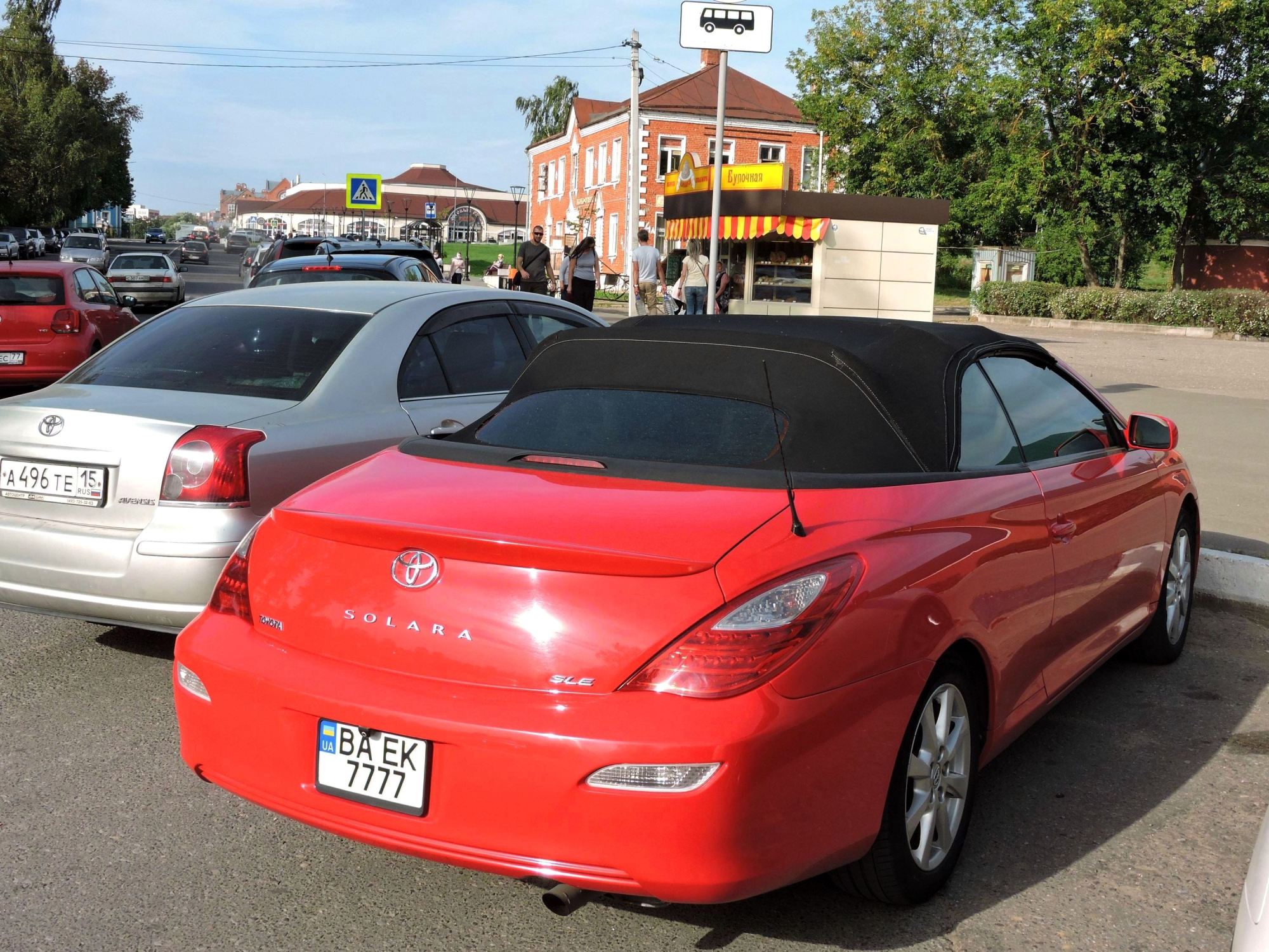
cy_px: 476
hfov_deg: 46.8
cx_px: 634
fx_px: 1466
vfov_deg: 36.0
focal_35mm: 40
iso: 100
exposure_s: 1/640
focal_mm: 7.2
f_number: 3.8
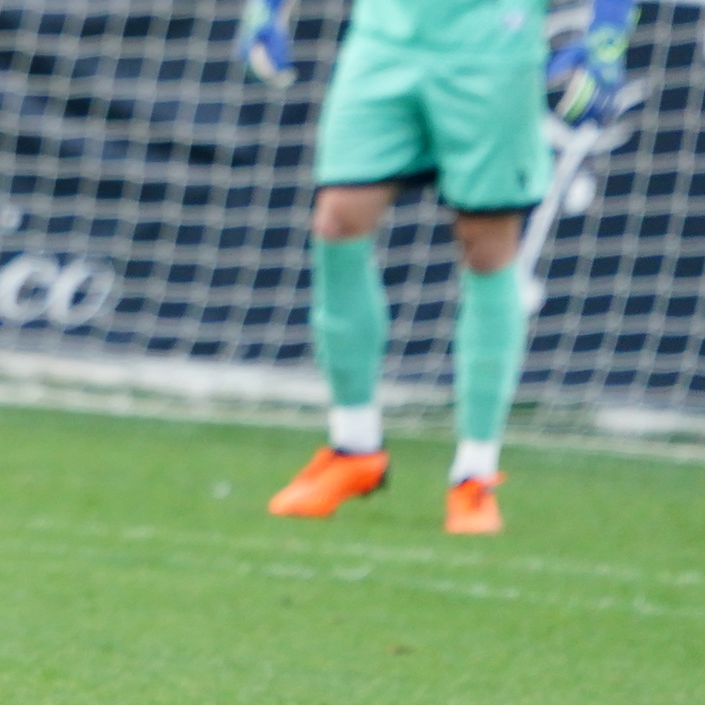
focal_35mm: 2184
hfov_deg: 0.8
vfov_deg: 0.8
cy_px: -353
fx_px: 50323
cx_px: -829
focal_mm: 500
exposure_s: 1/1250
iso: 1250
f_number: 6.3
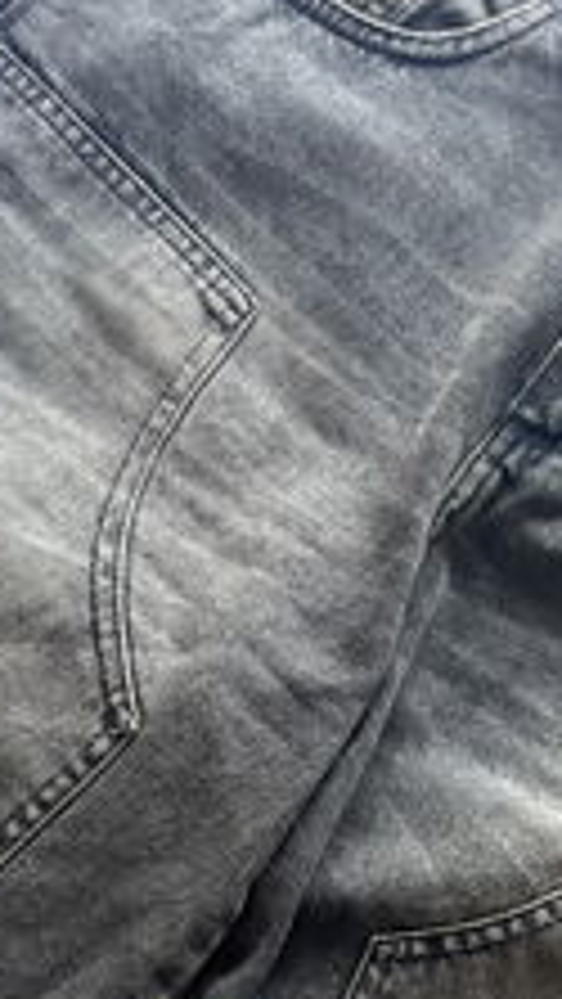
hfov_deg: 17.6
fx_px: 1800
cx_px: 472
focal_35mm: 68
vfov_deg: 28.7
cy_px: 1042
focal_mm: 5.1
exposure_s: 1/85
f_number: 1.6
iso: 125
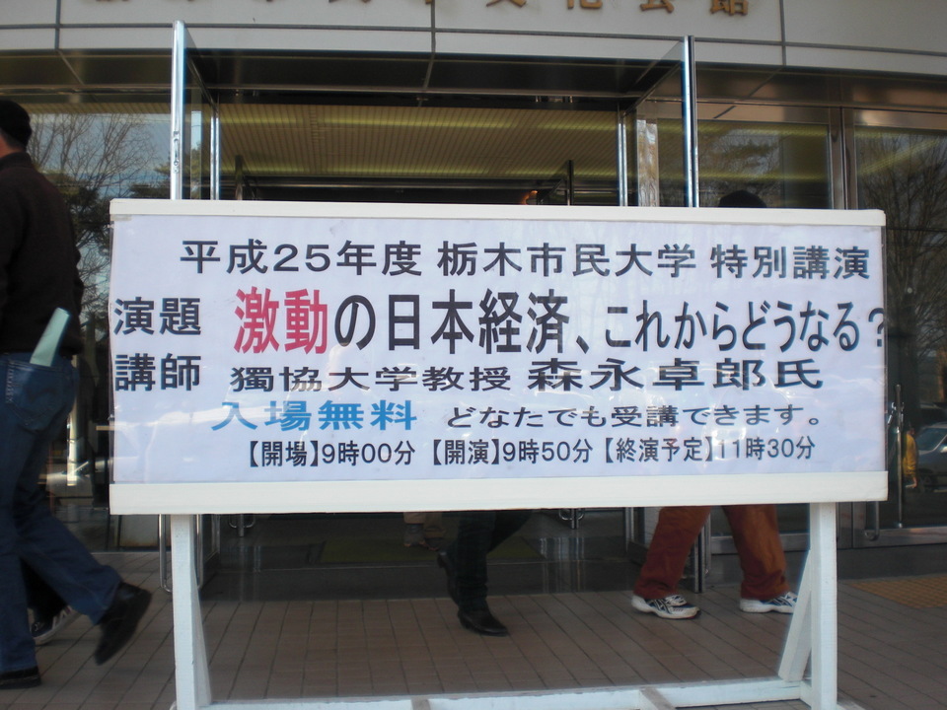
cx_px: 474
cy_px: 355
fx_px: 1040
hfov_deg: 49.0
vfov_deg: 37.7
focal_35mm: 38
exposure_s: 1/200
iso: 64
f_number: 3.1
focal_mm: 6.3
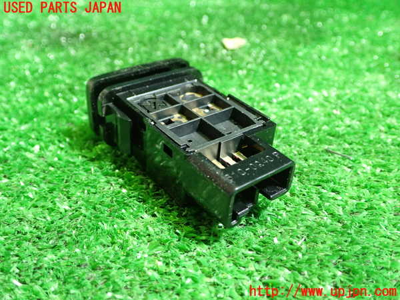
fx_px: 416
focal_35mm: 36
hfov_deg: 51.4
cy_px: 150
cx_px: 200
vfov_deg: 39.7
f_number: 2.5
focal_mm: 6.37
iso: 800
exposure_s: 1/30
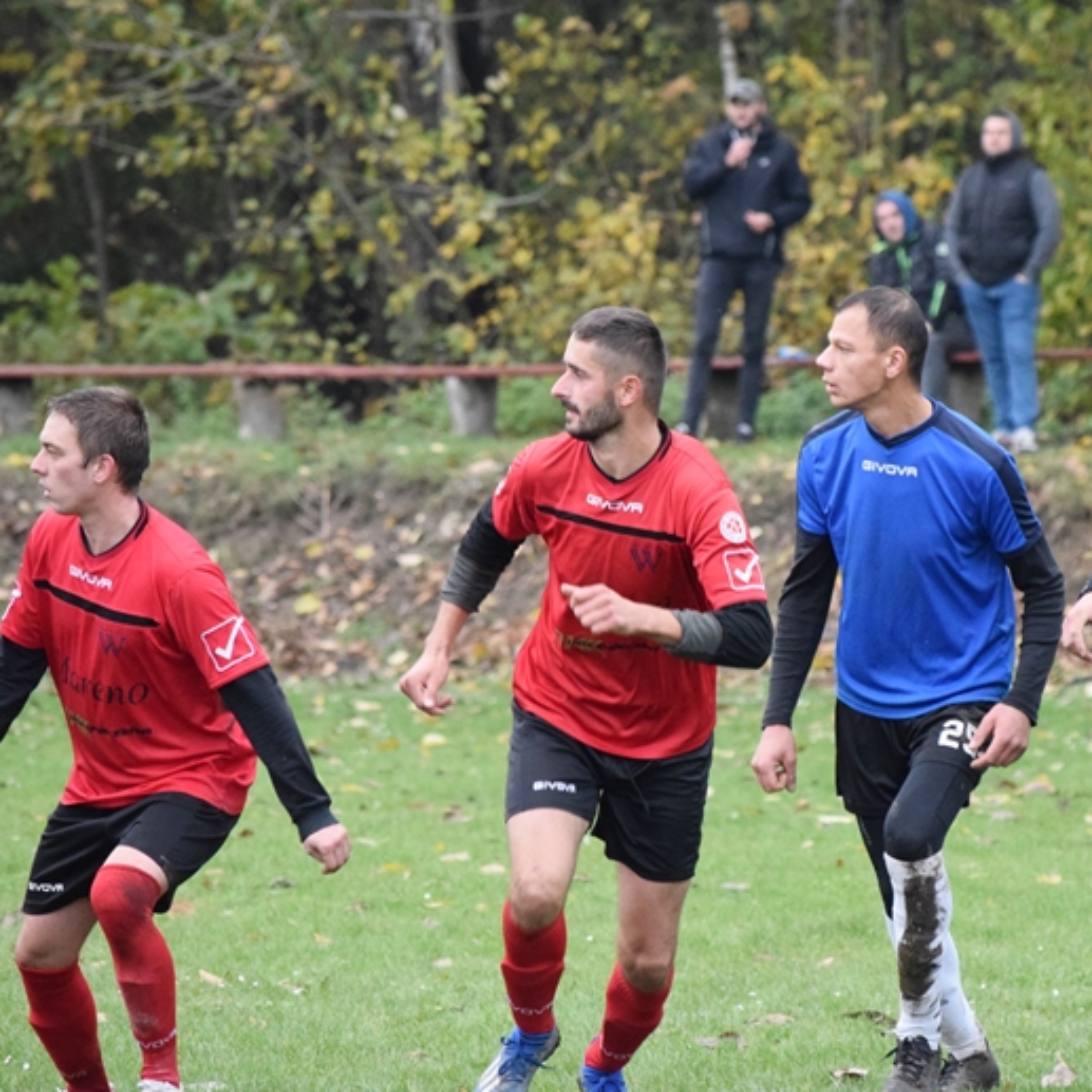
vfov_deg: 5.2
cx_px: 737
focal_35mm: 337
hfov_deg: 5.2
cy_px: 547
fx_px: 12015
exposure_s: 1/500
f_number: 5.3
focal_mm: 175
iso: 3200
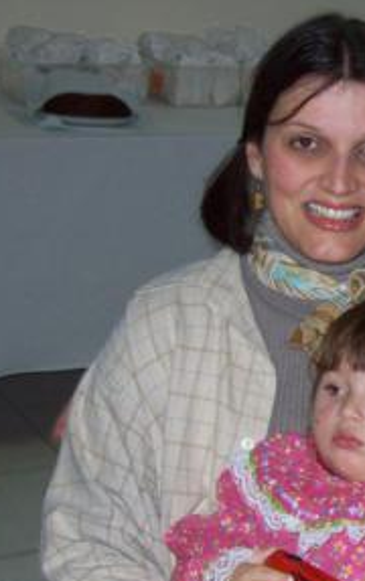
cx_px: 430
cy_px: 352
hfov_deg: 14.9
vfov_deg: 24.3
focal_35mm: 85
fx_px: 1349
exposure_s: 1/64
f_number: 2.7
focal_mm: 6
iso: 80
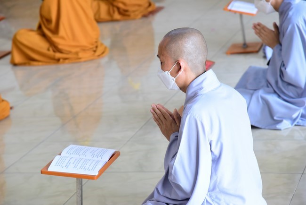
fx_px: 1020
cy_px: 102
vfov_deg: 11.4
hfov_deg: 17.1
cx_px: 153
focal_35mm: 120
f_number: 5.6
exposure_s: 1/125
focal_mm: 120
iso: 2500
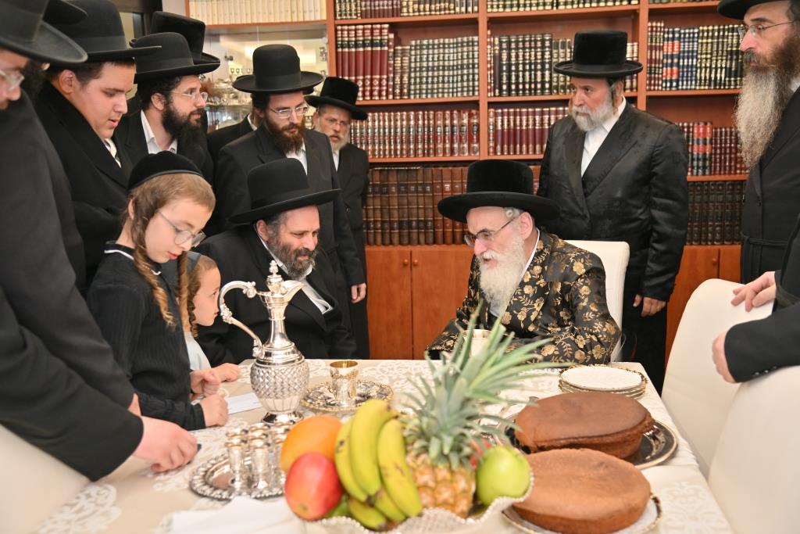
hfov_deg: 54.4
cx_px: 400
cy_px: 267
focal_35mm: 35
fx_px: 778
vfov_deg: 37.9
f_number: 4
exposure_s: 1/200
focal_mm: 35
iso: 250
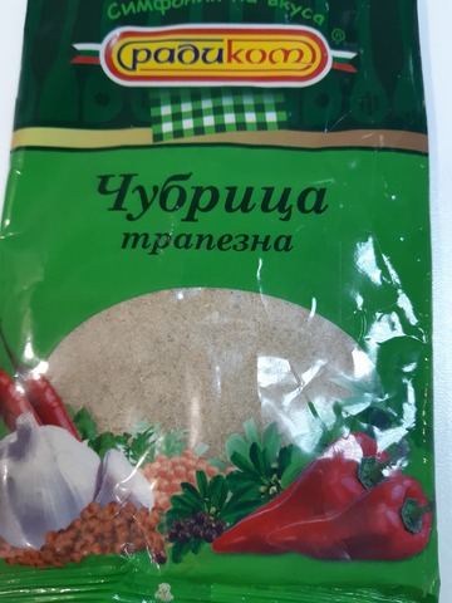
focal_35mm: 26
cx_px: 226
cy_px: 302
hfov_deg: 53.1
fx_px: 453
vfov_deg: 67.3
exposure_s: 1/50
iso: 160
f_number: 1.7
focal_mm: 3.92
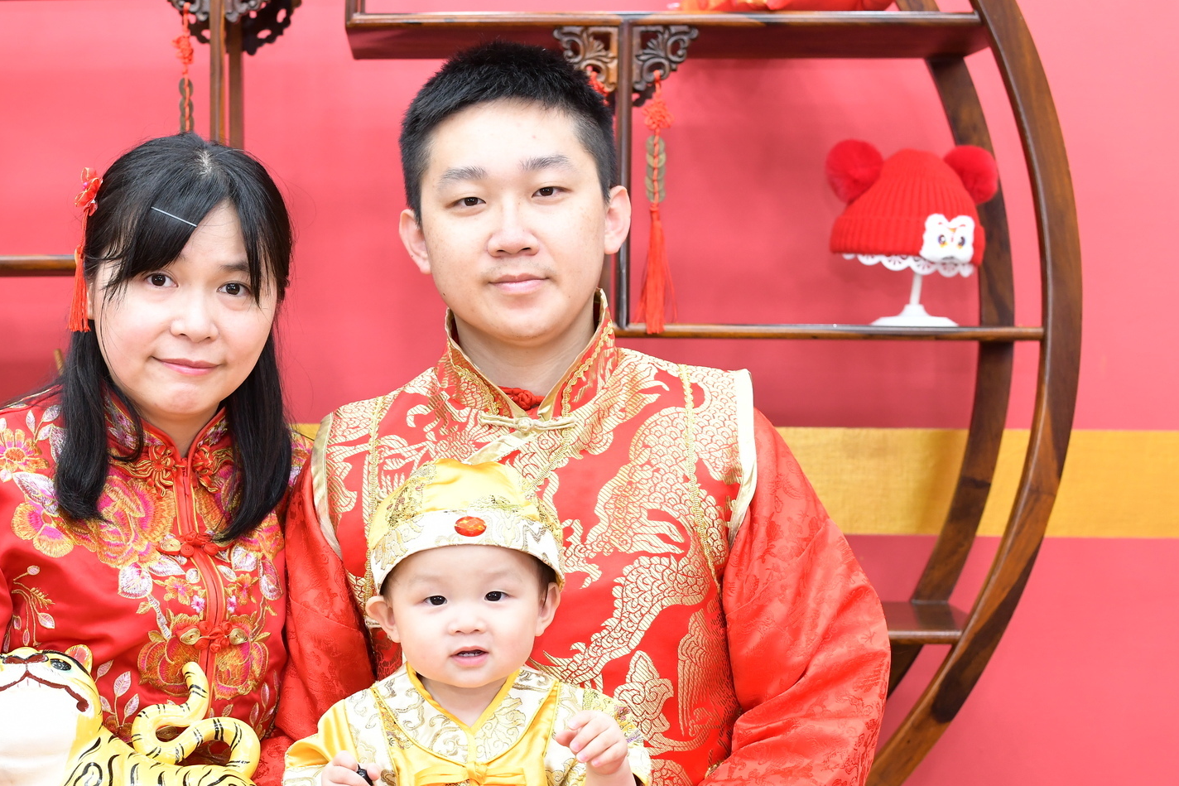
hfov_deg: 33.5
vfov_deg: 22.7
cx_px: 341
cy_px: 624
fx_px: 1932
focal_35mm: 59
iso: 1000
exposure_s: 1/200
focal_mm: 35
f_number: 4.5
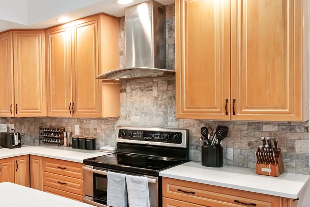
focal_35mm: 33
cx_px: 53
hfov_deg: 52.7
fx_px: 284
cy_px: 107
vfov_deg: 39.9
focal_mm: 12
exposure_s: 1/4
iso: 250
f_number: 9
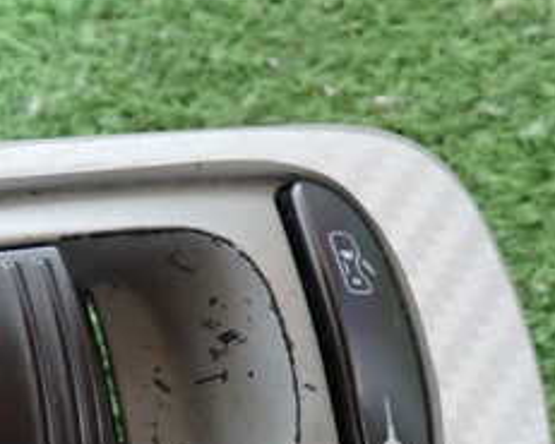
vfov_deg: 18.5
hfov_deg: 23.0
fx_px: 1331
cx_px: 65
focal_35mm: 81
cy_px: 425
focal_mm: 5.79
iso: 800
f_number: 2.4
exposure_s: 1/30
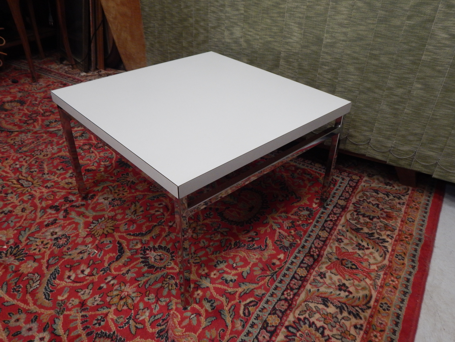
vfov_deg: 49.7
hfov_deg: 63.4
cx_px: 228
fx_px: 368
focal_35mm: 28
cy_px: 171
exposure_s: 1/10
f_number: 3.2
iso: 400
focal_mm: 5.1
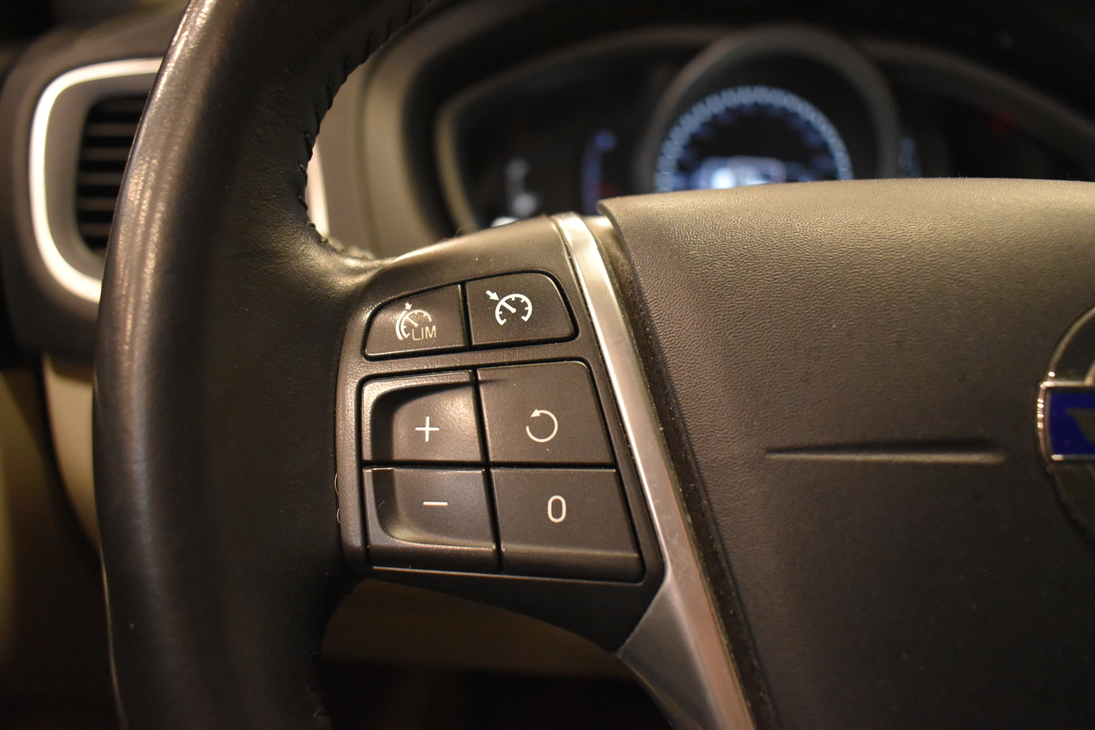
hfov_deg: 59.5
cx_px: 548
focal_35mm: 32
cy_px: 365
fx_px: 958
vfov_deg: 41.7
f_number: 3.8
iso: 3200
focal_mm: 21
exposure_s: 1/60
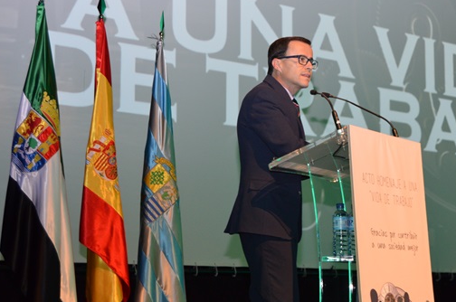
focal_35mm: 86
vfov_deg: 15.9
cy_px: 125
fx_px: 1083
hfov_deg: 23.7
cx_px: 281
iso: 1100
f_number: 5.3
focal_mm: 45
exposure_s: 1/30
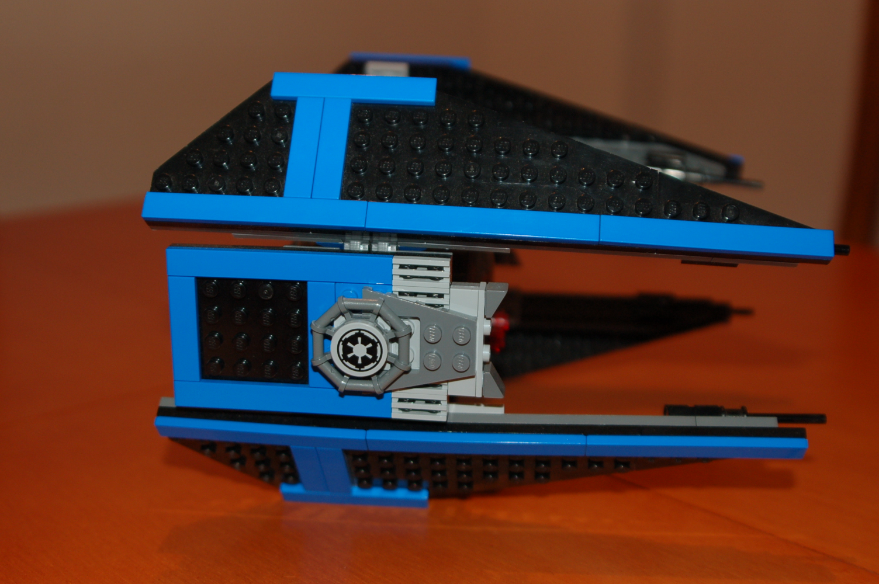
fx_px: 1171
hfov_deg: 41.1
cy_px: 292
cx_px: 440
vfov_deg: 28.0
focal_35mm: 48
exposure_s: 1/60
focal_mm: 32
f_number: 3.8
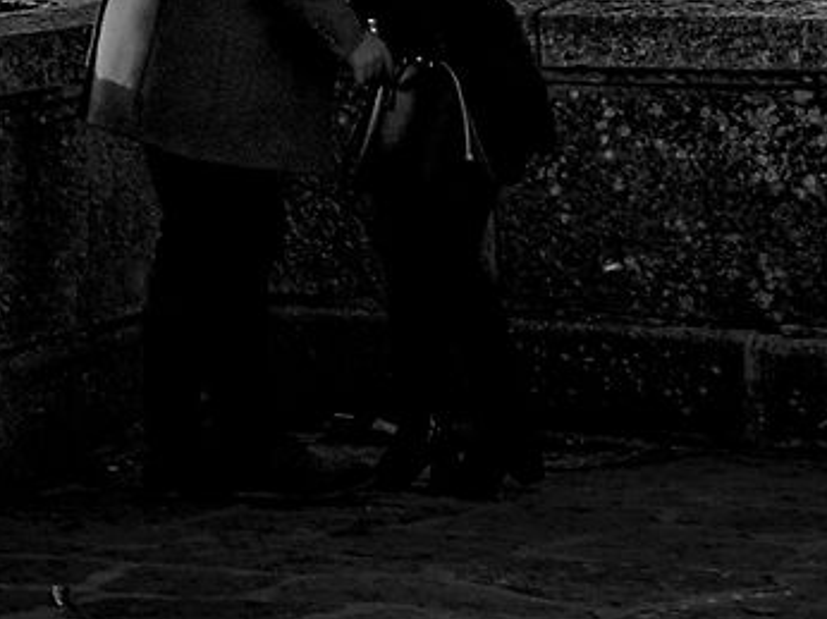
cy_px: -306
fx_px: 5634
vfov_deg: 6.2
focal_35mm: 236
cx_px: -1654
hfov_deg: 7.4
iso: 200
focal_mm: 17
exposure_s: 1/800
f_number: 6.3
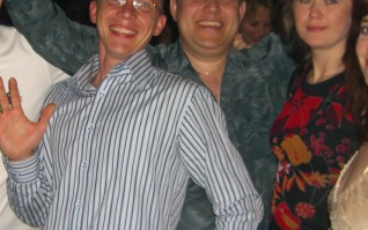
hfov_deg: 27.0
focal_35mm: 76
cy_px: 105
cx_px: 137
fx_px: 762
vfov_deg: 17.2
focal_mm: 7.9
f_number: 2.8
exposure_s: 1/60
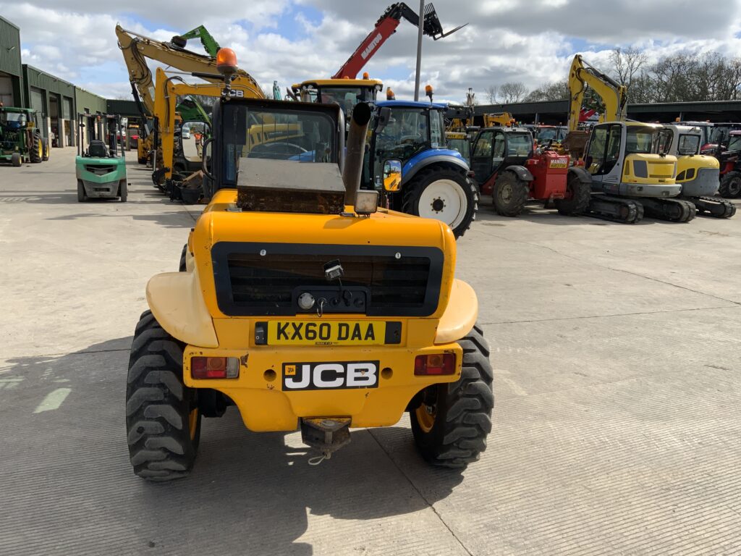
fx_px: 621
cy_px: 278
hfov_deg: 61.7
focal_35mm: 29
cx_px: 370
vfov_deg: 48.2
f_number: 1.8
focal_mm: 3
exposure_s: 1/1675
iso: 16
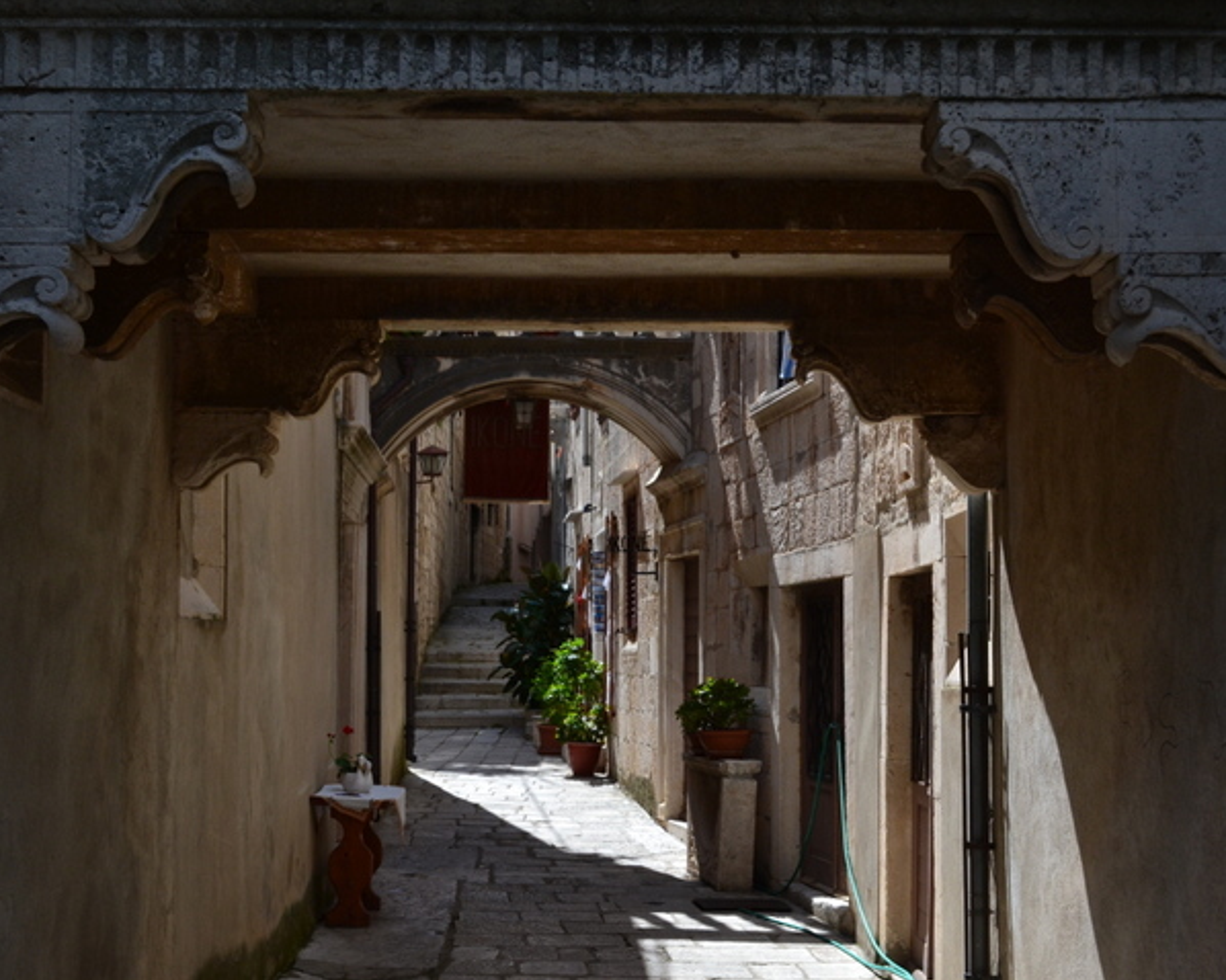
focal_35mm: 49
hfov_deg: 38.0
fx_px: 1777
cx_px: 574
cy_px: 529
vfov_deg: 30.8
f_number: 10
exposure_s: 1/250
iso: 400
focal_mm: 26
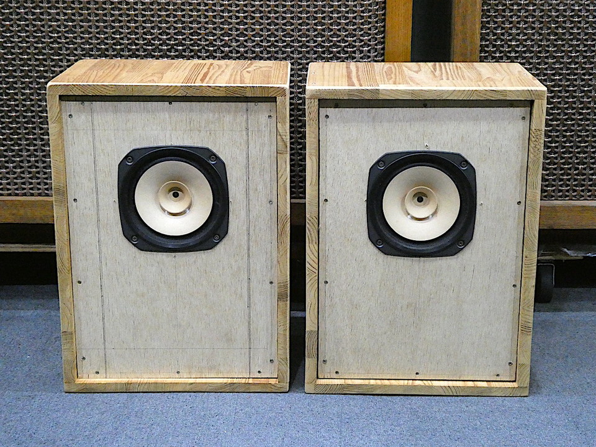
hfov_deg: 31.7
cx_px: 298
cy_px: 224
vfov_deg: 24.0
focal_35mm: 61
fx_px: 1050
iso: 1600
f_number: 4.3
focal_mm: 10.9
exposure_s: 1/60
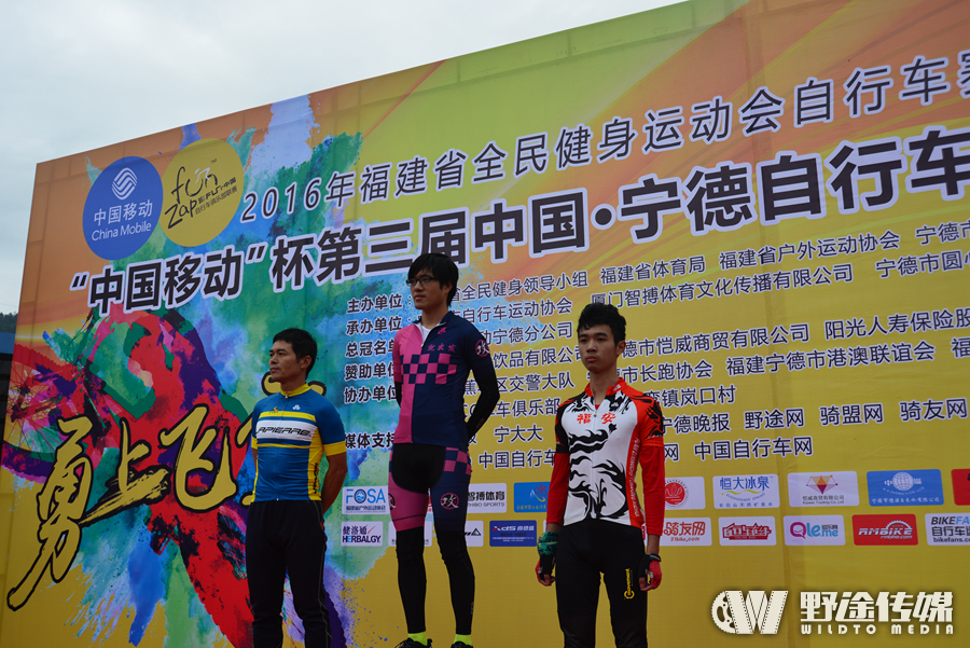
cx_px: 485
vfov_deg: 37.9
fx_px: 943
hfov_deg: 54.4
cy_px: 324
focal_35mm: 35
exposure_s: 1/800
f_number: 6.3
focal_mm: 35
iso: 320
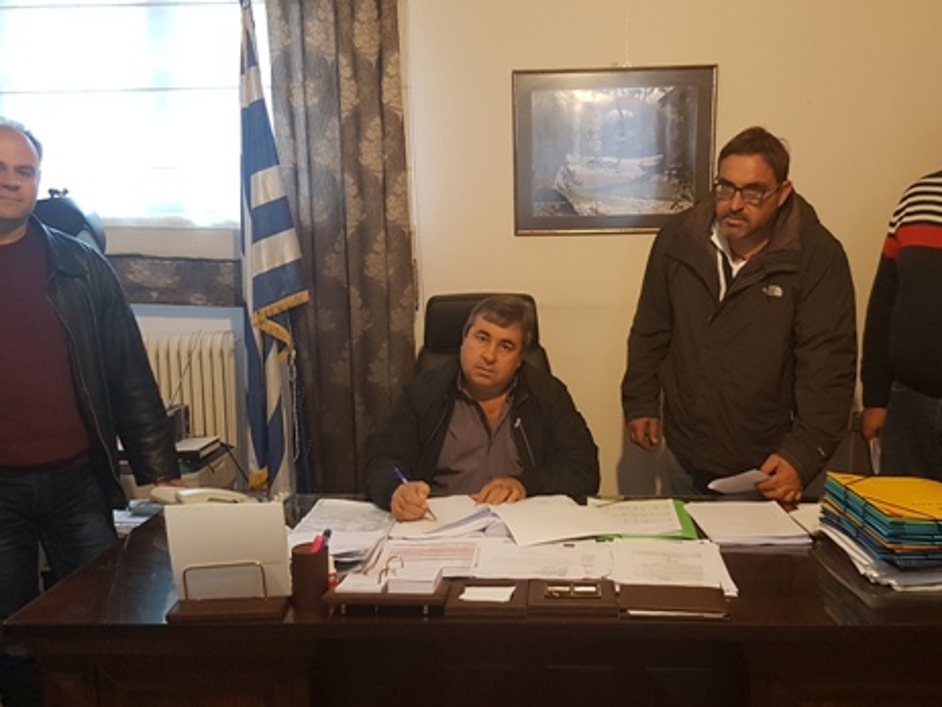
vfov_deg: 39.7
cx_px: 520
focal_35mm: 36
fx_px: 980
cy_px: 373
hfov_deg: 51.2
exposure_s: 1/20
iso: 200
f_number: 1.7
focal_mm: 4.2
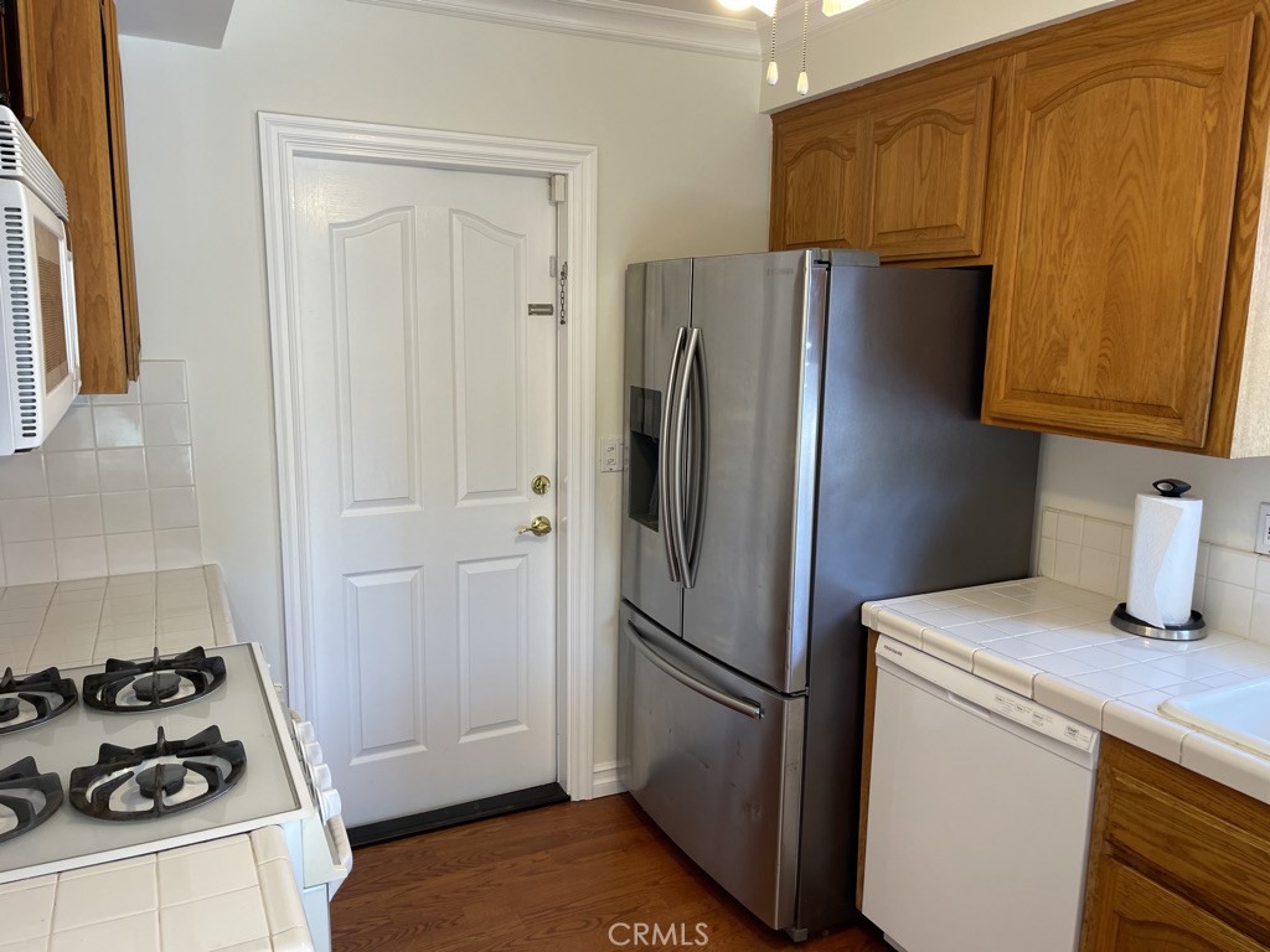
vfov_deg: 53.1
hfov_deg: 67.3
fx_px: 954
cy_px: 476
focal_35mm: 26
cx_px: 635
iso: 64
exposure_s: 1/120
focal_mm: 5.1
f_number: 1.6
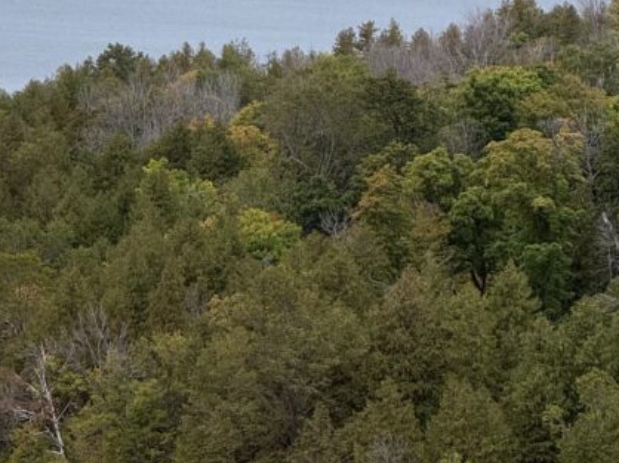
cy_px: 219
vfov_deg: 5.1
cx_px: 224
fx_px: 5254
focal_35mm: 294
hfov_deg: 6.7
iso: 64
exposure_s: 1/840
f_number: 2.8
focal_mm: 15.66
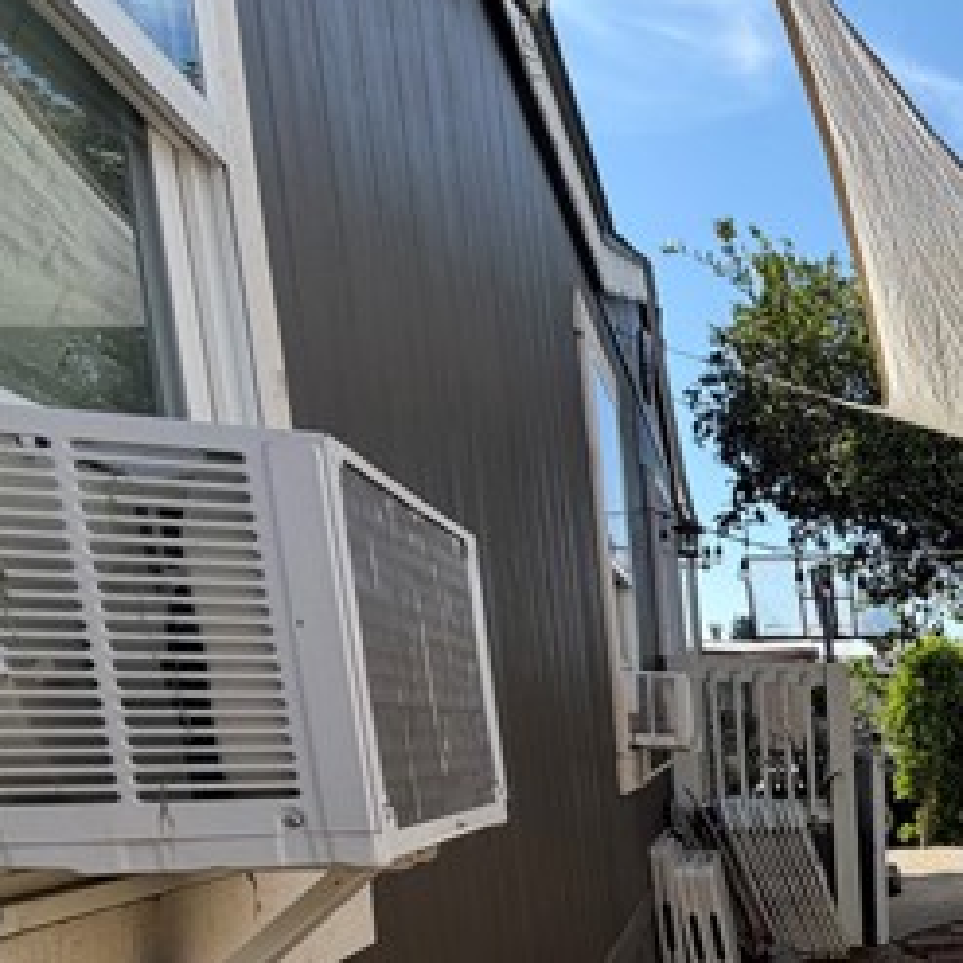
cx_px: 1240
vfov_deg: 45.3
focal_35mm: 32
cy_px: 901
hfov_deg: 35.5
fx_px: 1007
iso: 25
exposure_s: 1/770
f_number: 2.2
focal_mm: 2.22
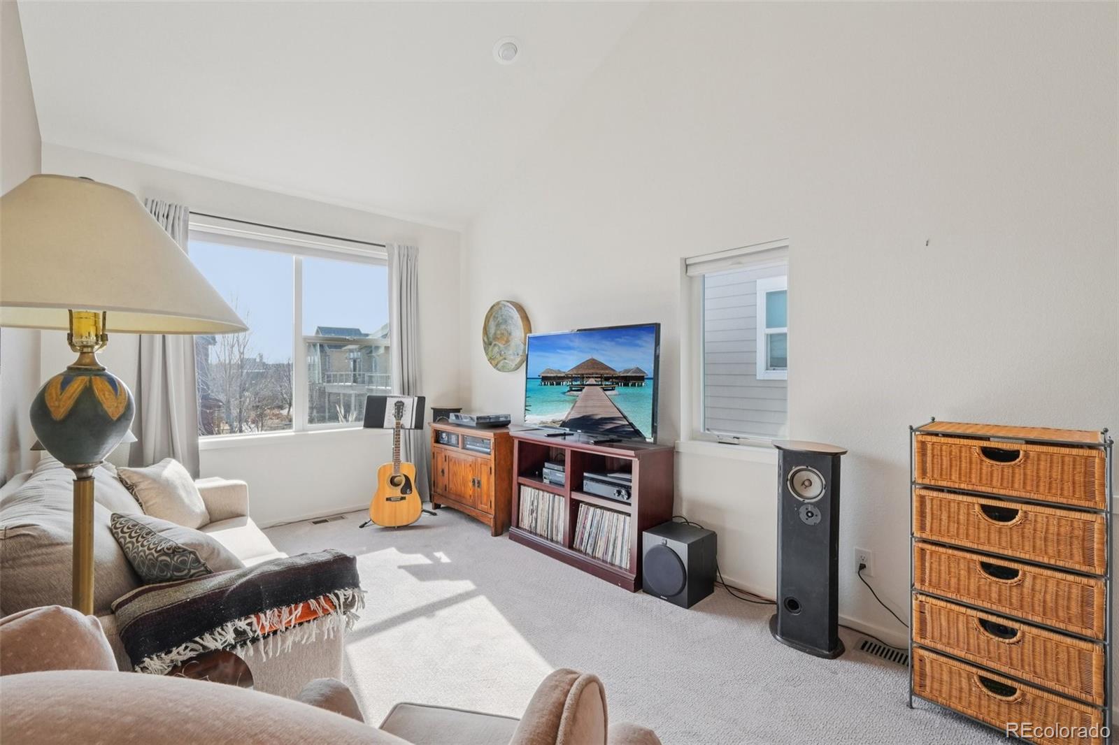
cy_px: 372
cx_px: 560
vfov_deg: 77.3
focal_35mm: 15
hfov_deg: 100.4
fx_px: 466
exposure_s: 1/40
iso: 800
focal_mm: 10
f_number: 8
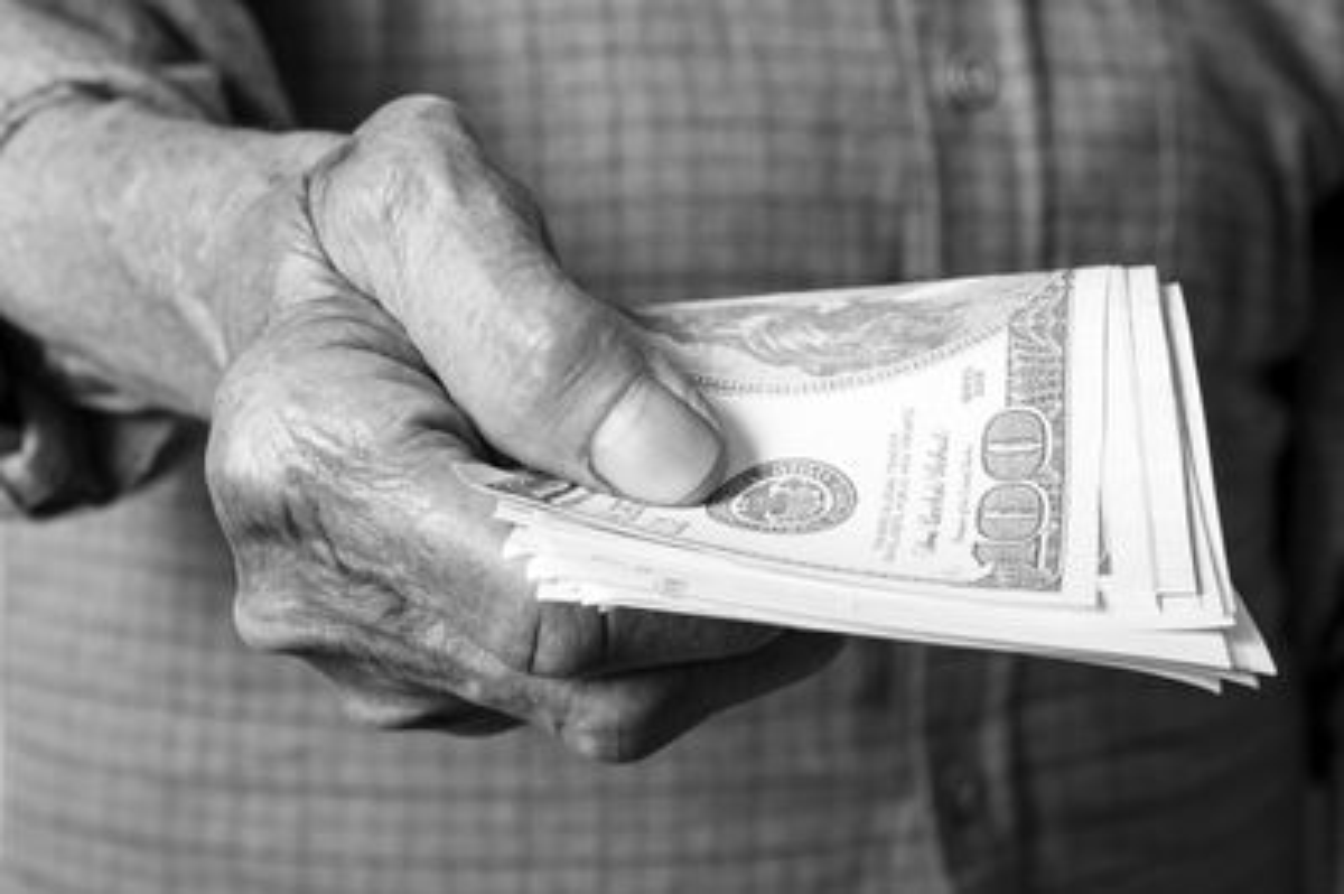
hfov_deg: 29.3
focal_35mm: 69
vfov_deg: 19.7
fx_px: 2574
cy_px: 447
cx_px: 672
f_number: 11
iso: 200
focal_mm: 46
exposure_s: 1/125
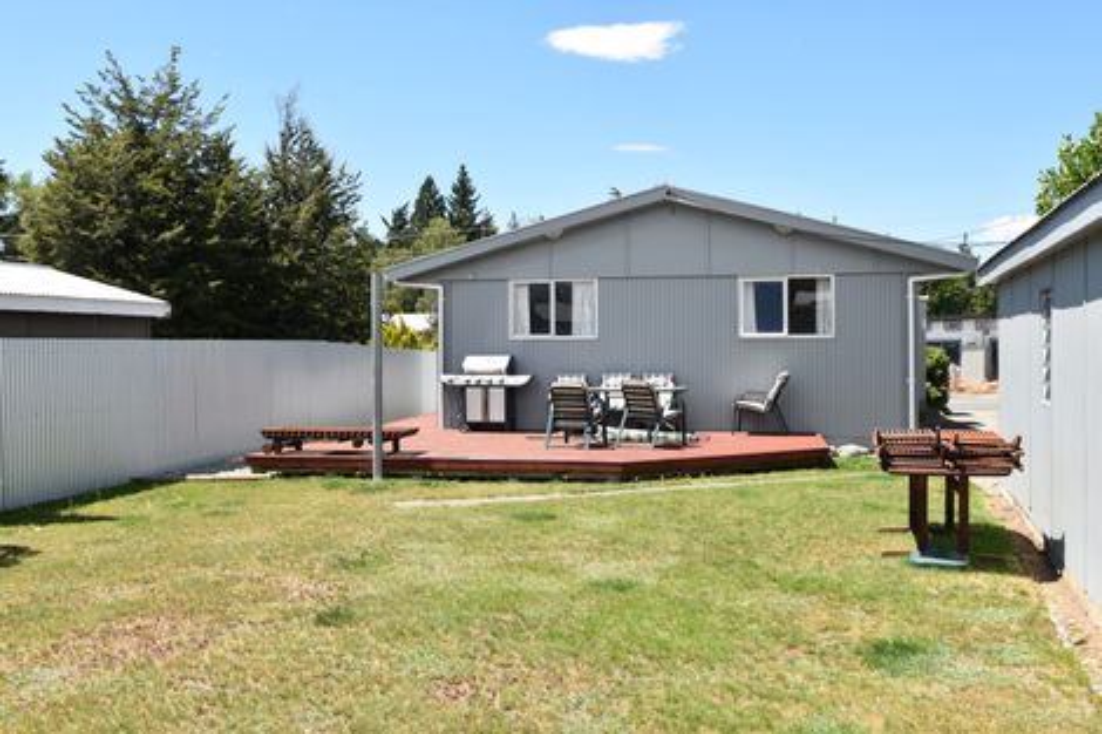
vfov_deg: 41.7
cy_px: 367
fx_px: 964
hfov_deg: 59.5
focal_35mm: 32
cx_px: 551
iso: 200
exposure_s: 1/320
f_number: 9
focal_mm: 21
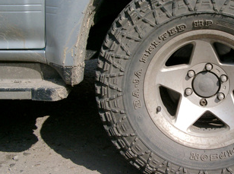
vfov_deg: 22.1
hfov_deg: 28.4
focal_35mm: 66
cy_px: 79
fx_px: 445
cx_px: 207
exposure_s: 1/800
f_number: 5
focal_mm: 7.6
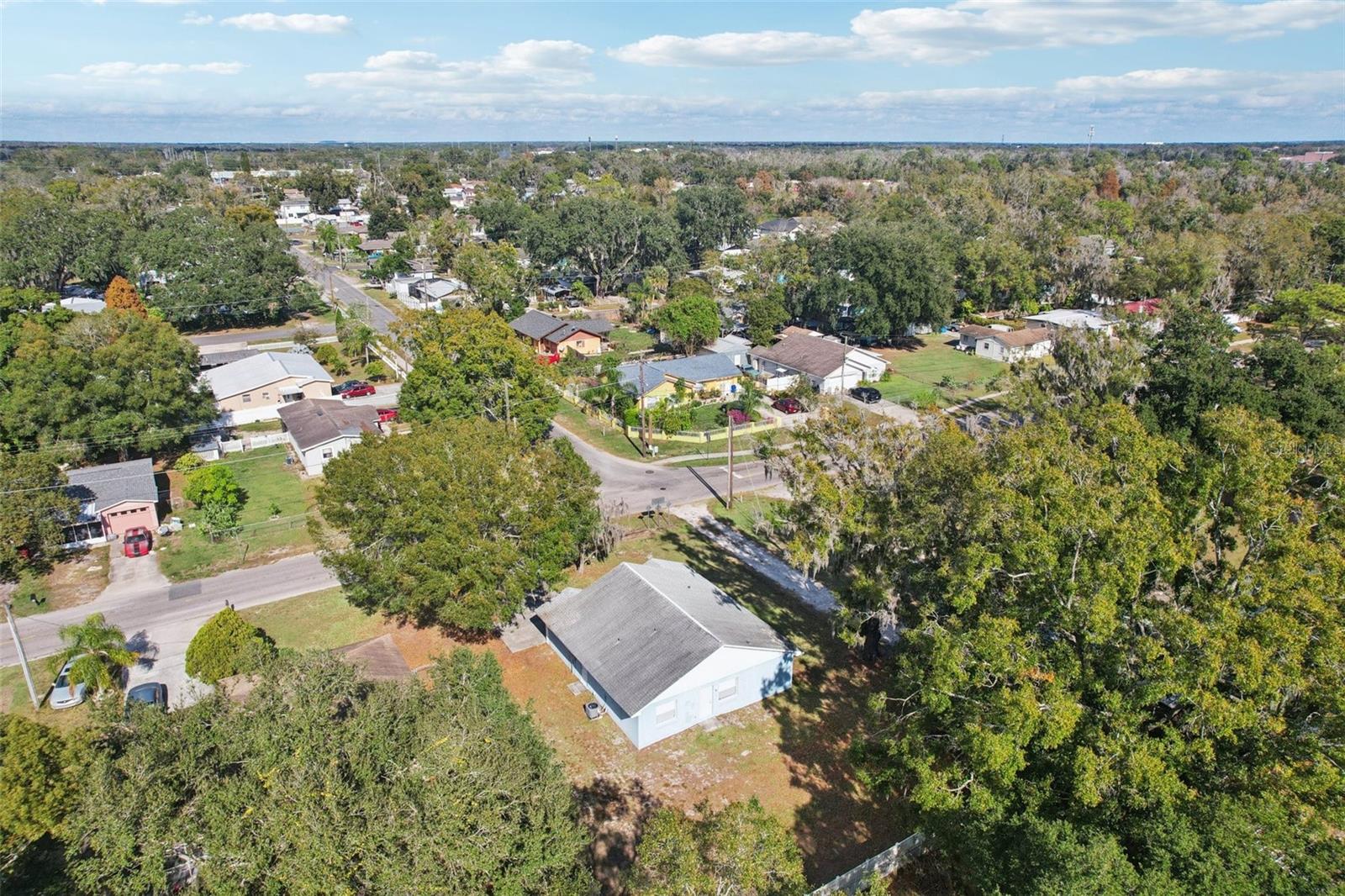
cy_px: 448
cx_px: 672
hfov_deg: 78.6
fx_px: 822
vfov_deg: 57.2
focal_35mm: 22
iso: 120
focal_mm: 8.4
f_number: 2.8
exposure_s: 1/2000
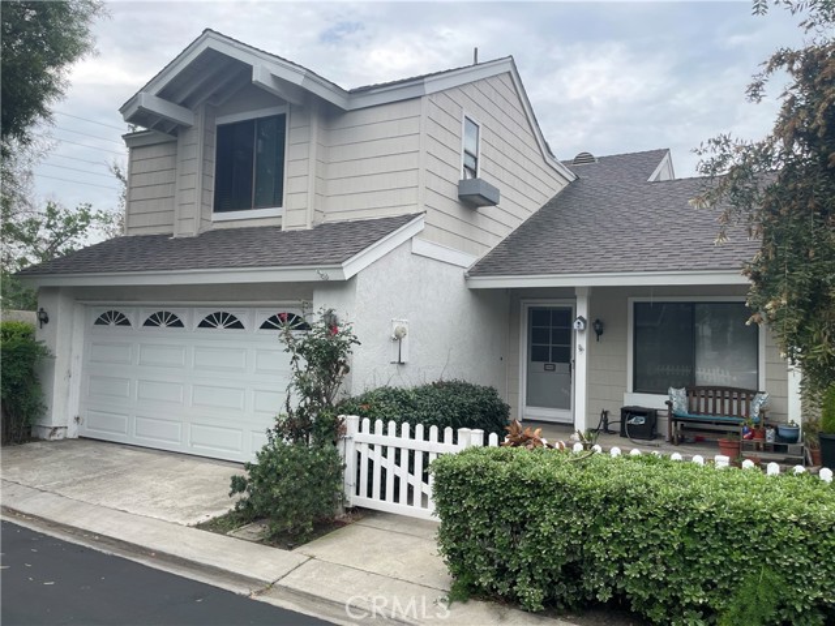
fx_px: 627
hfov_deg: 67.3
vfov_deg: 53.1
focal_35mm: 26
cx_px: 418
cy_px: 313
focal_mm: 4.2
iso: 32
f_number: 1.6
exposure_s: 1/1401
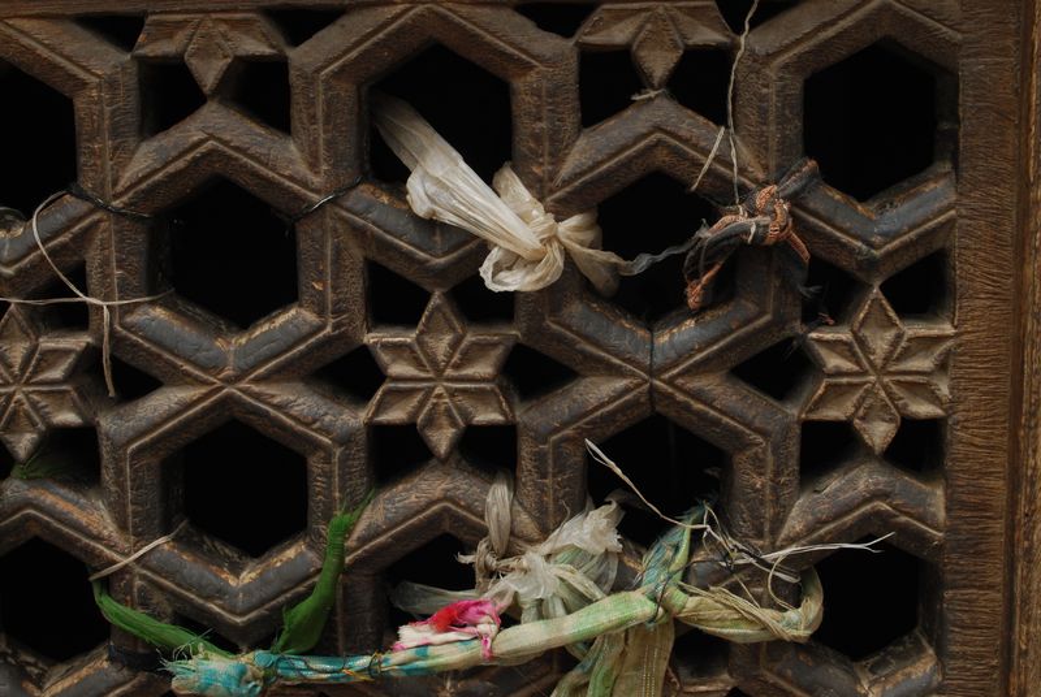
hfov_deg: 41.1
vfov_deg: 28.2
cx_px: 520
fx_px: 1390
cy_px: 348
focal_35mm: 48
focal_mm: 32
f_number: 14
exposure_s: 1/125
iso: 200
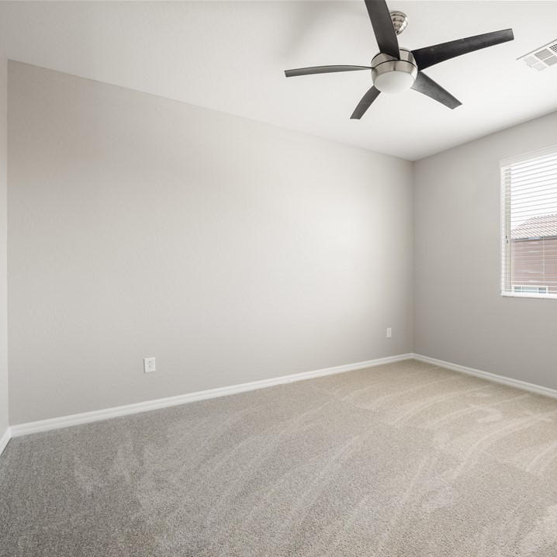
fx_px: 328
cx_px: 341
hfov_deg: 79.5
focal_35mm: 18
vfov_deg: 80.7
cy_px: 280
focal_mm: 14
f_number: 9
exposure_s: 1/2.5
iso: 100
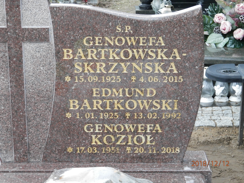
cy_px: 92
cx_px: 122
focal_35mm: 82
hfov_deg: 23.8
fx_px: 578
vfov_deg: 18.0
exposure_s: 1/15
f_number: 4.2
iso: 250
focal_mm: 14.6
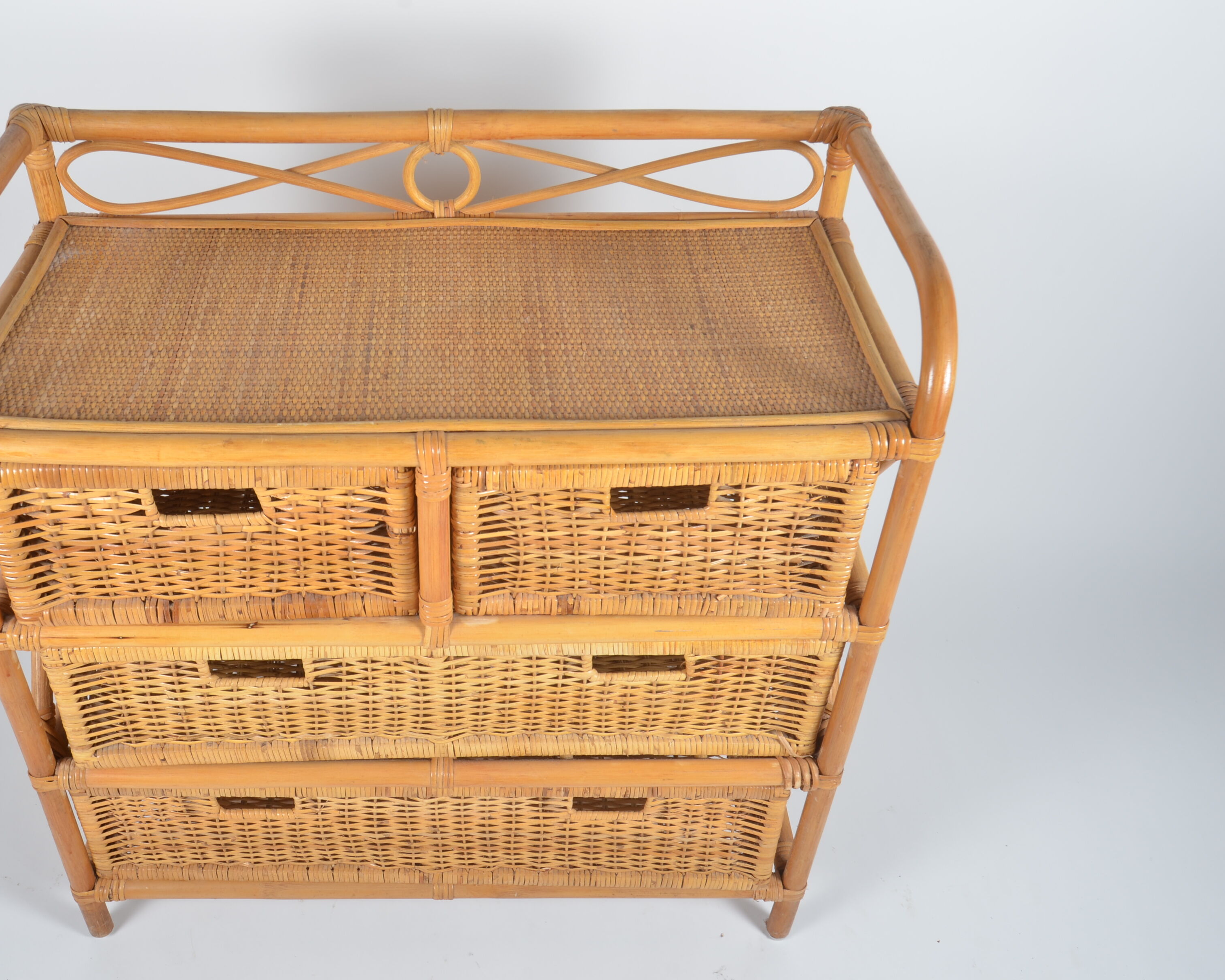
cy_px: 495
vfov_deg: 45.1
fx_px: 1181
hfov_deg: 54.4
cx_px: 492
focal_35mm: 33
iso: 100
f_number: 11
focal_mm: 19
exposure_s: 1/125
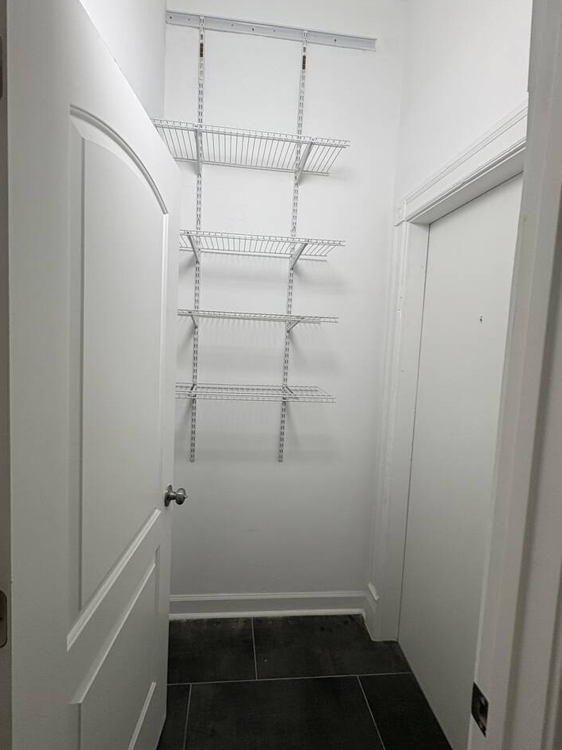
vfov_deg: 94.4
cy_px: 360
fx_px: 346
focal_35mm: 16
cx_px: 266
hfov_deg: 78.1
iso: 80
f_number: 2.2
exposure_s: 1/120
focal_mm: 2.22
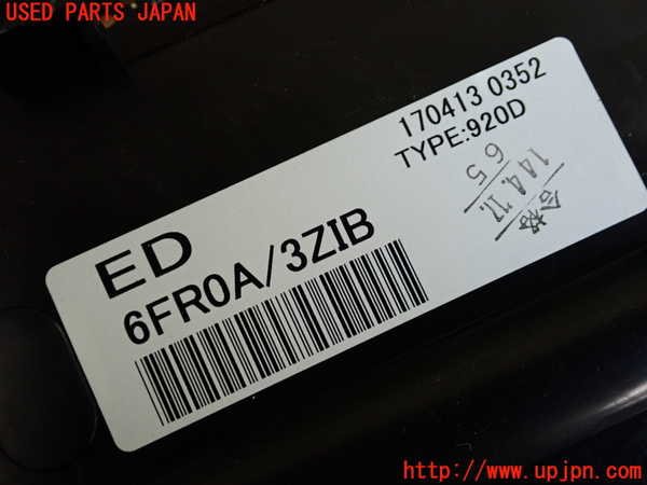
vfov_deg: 30.9
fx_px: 878
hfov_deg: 40.4
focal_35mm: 47
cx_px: 324
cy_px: 242
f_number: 3.1
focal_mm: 8.4
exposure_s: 1/125
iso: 400
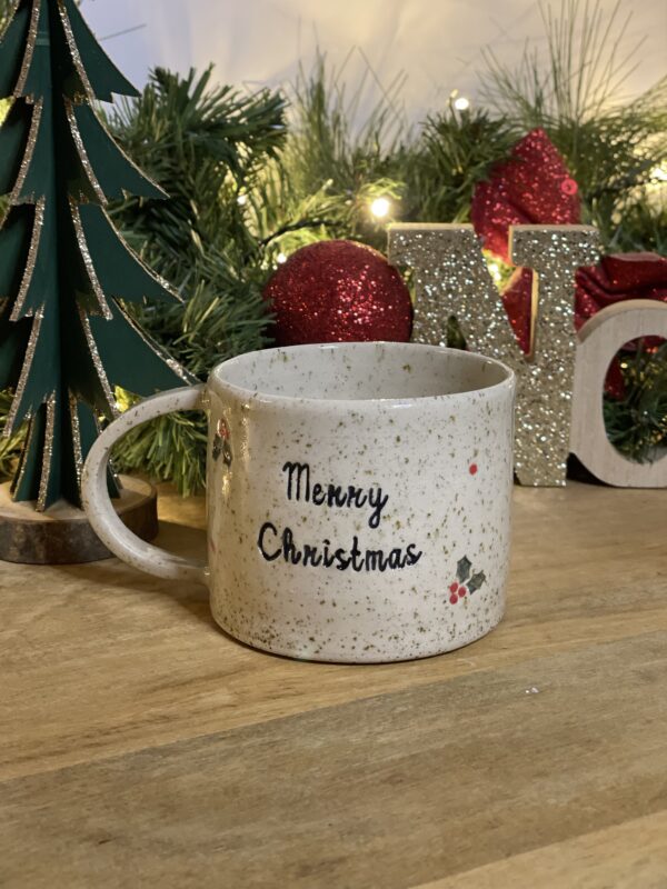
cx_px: 334
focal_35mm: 52
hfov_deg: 28.0
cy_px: 444
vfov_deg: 36.8
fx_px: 1336
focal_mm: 6
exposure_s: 1/40
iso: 320
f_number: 2
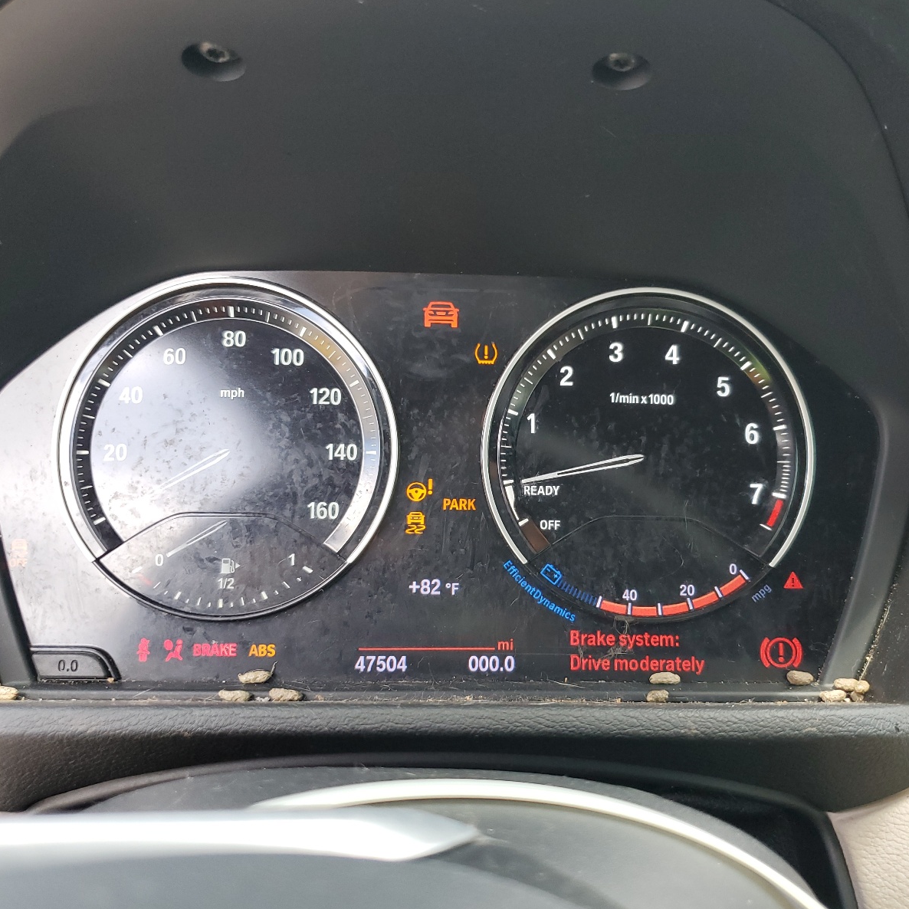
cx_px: 526
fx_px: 921
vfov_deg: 52.5
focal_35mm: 31
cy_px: 452
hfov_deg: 52.3
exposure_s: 1/120
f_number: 1.5
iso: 70
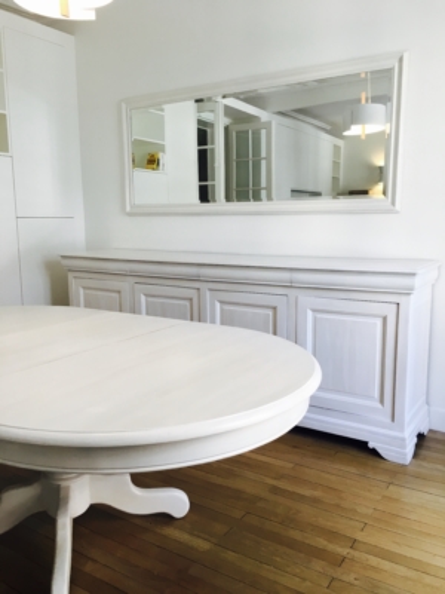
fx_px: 497
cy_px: 297
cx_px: 222
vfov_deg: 61.7
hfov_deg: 48.2
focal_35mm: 29
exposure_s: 1/33
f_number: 2.2
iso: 40
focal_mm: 4.15
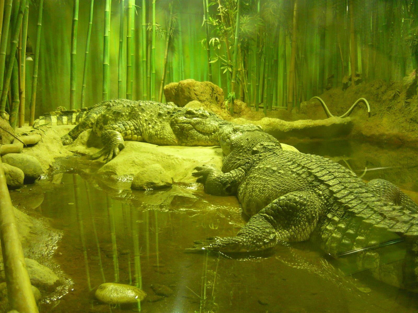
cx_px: 209
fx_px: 398
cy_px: 156
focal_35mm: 33
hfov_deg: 55.4
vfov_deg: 42.9
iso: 400
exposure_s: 1/25
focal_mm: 5.5
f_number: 2.8
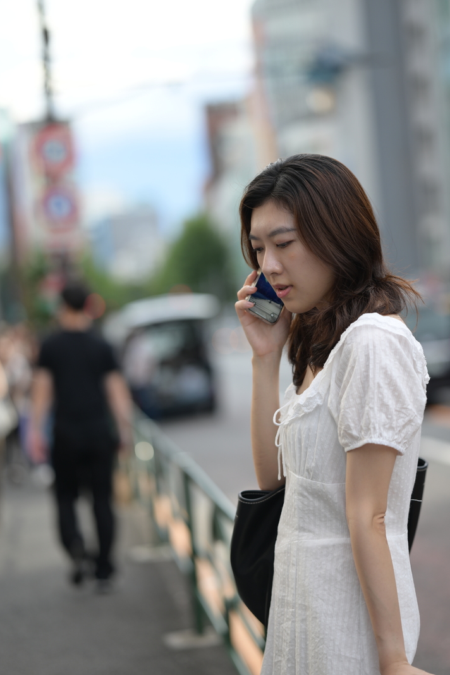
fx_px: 1611
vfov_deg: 23.6
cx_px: 224
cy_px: 336
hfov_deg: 15.9
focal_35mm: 86
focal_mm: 85
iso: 64
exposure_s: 1/400
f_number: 1.8
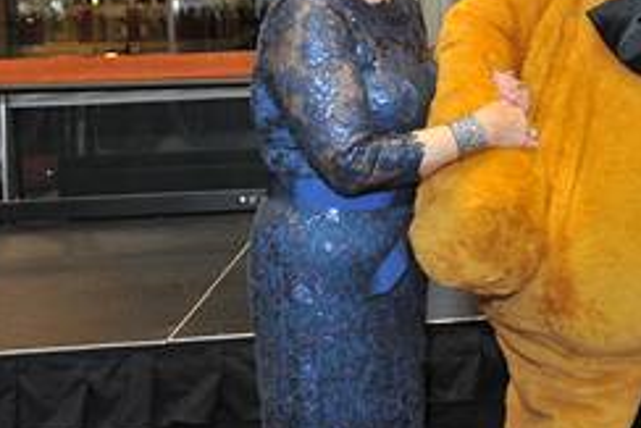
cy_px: 60
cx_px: 696
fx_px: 1283
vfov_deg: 18.7
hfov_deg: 26.0
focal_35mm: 72
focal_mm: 32
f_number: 5.6
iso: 1600
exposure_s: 1/60
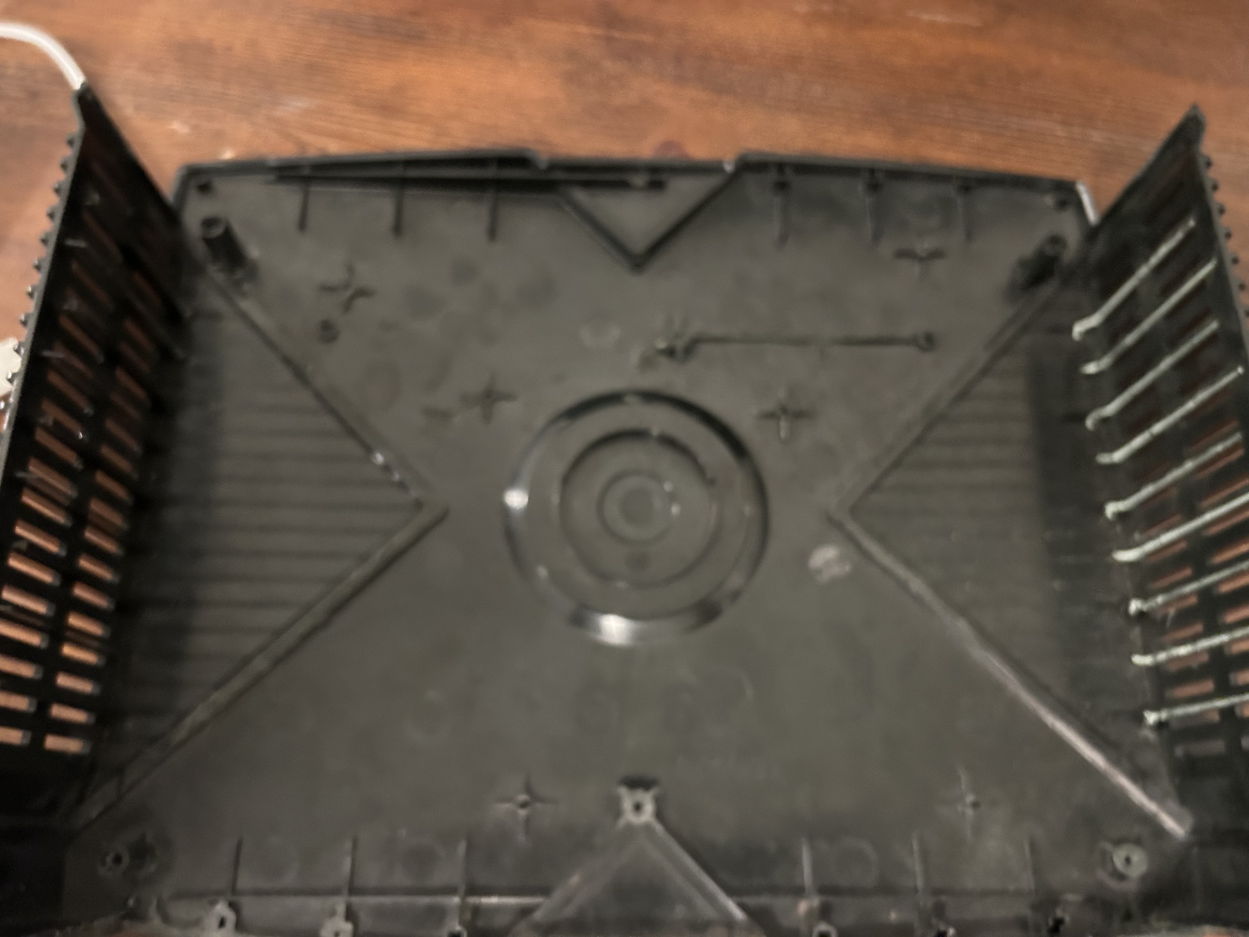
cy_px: 468
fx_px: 938
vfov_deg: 53.1
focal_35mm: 26
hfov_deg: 67.3
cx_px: 624
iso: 800
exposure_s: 1/29
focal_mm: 5.7
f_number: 1.5
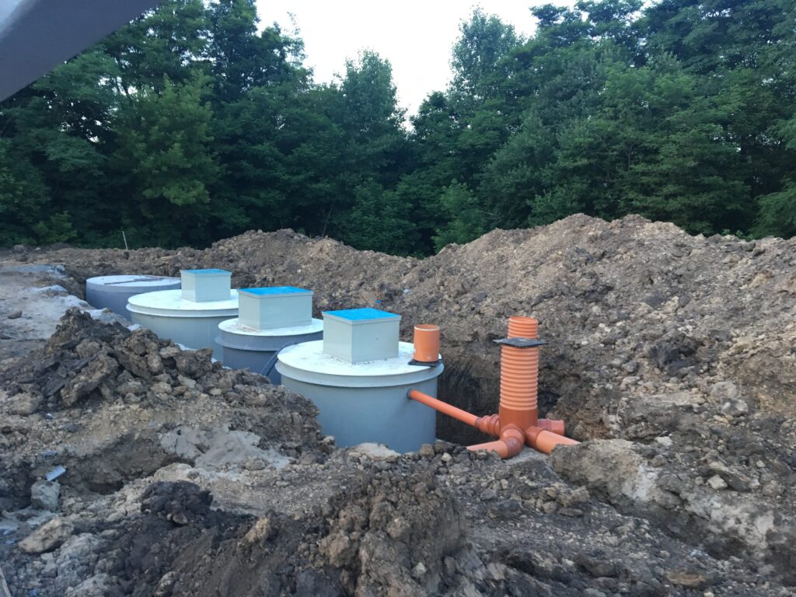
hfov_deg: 61.7
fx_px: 667
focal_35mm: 29
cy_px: 298
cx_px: 398
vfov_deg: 48.2
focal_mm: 4.15
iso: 125
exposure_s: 1/33
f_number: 2.2
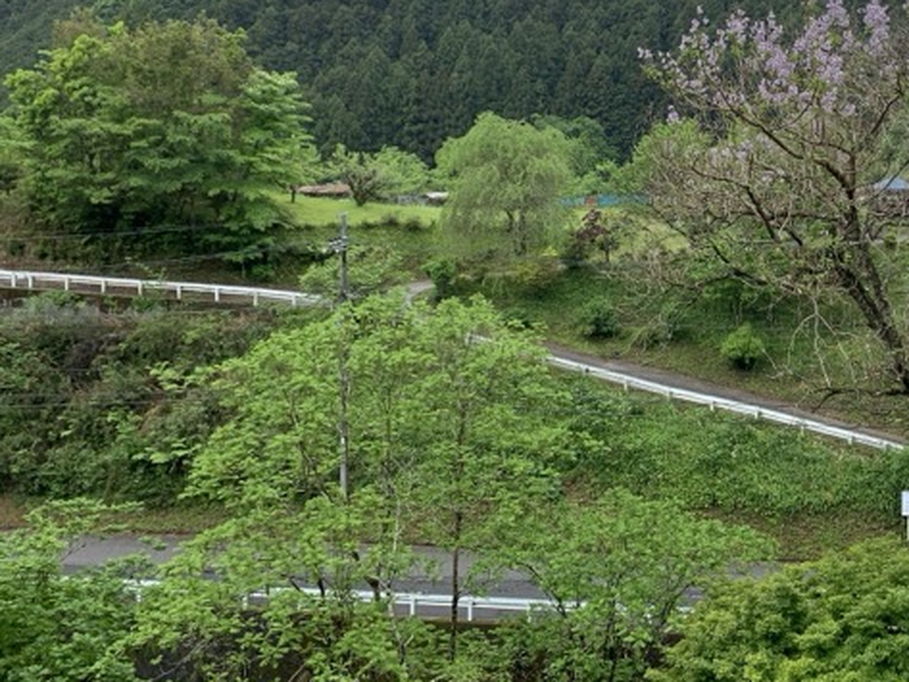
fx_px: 1156
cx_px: 673
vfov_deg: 32.0
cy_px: 134
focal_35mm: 44
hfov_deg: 41.8
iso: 25
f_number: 1.8
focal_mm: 4.25
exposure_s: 1/1880
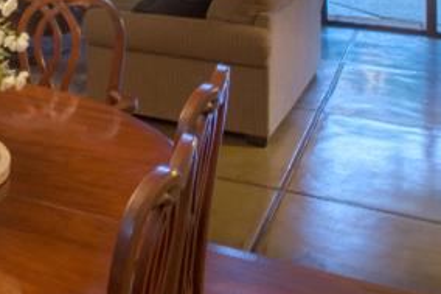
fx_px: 906
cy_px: -184
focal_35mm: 74
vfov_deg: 16.3
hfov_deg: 22.7
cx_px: -208
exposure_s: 1/3
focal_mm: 14
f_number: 10
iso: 400
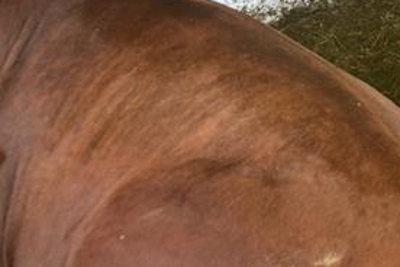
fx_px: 1111
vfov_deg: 13.6
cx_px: 510
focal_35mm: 100
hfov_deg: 19.0
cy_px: 38
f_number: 3.5
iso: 160
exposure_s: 1/80
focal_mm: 18
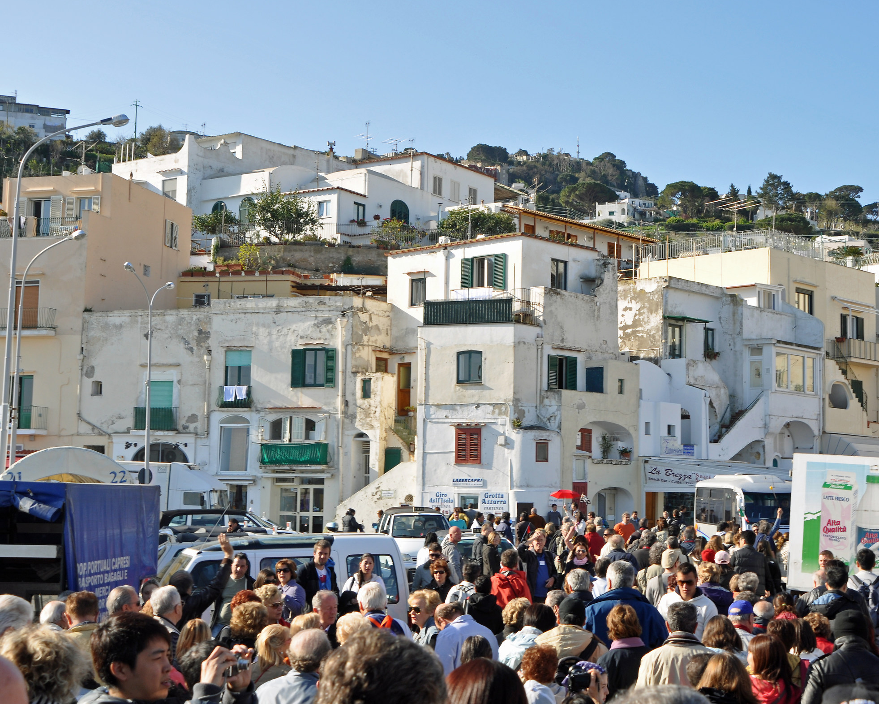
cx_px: 494
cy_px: 348
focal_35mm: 55
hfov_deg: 34.1
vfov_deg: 27.6
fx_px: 1431
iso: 200
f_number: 8
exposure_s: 1/250
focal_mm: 32
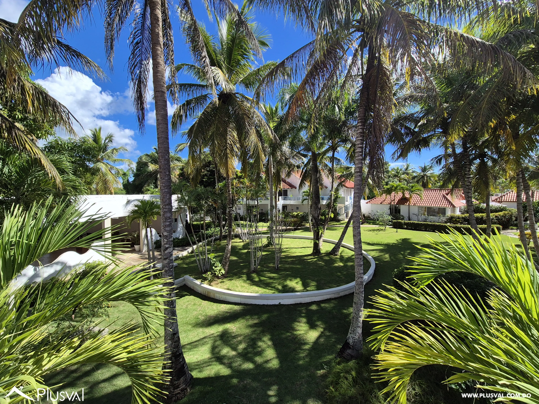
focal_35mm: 13
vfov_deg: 89.9
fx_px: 202
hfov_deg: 106.2
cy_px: 202
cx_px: 270
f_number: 2.2
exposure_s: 1/1668
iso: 50
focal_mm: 2.2
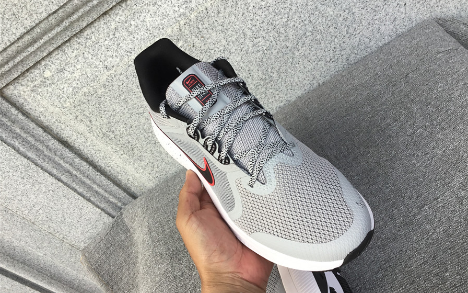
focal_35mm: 33
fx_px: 421
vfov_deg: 38.3
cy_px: 150
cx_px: 235
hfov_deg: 58.1
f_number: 2.4
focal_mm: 3.3
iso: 25
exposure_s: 1/161
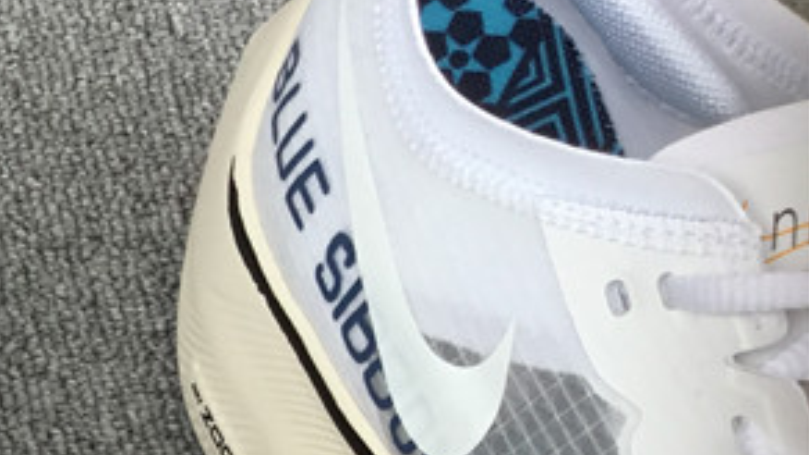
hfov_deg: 18.1
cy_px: 781
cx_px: -435
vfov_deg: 11.0
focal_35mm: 104
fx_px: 2230
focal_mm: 3.3
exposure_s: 1/167
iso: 25
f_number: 2.4
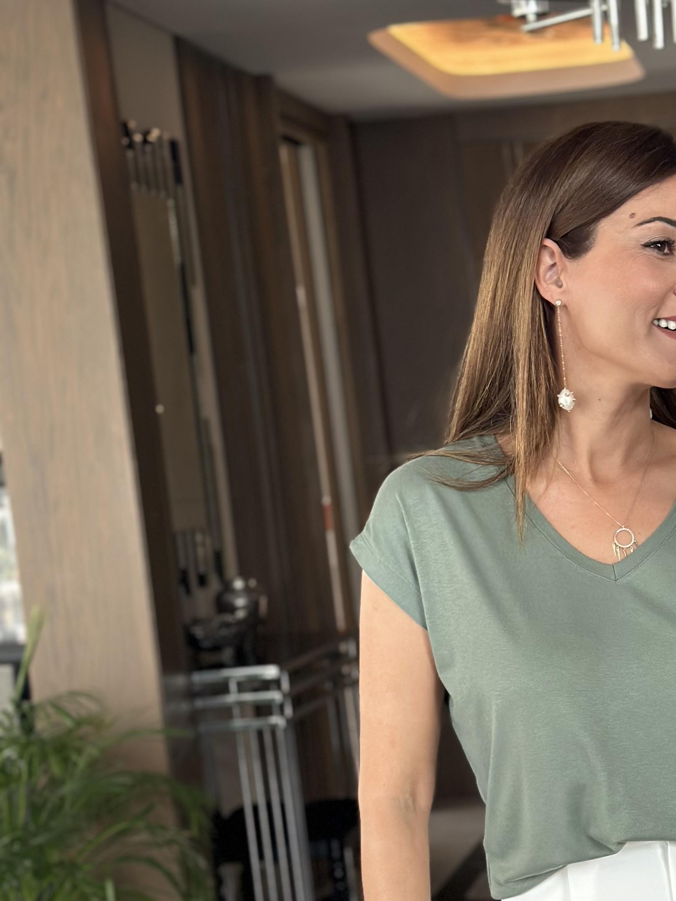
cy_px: 781
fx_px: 2343
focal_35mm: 90
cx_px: 633
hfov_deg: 16.2
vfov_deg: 21.4
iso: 125
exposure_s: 1/60
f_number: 1.78
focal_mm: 6.86
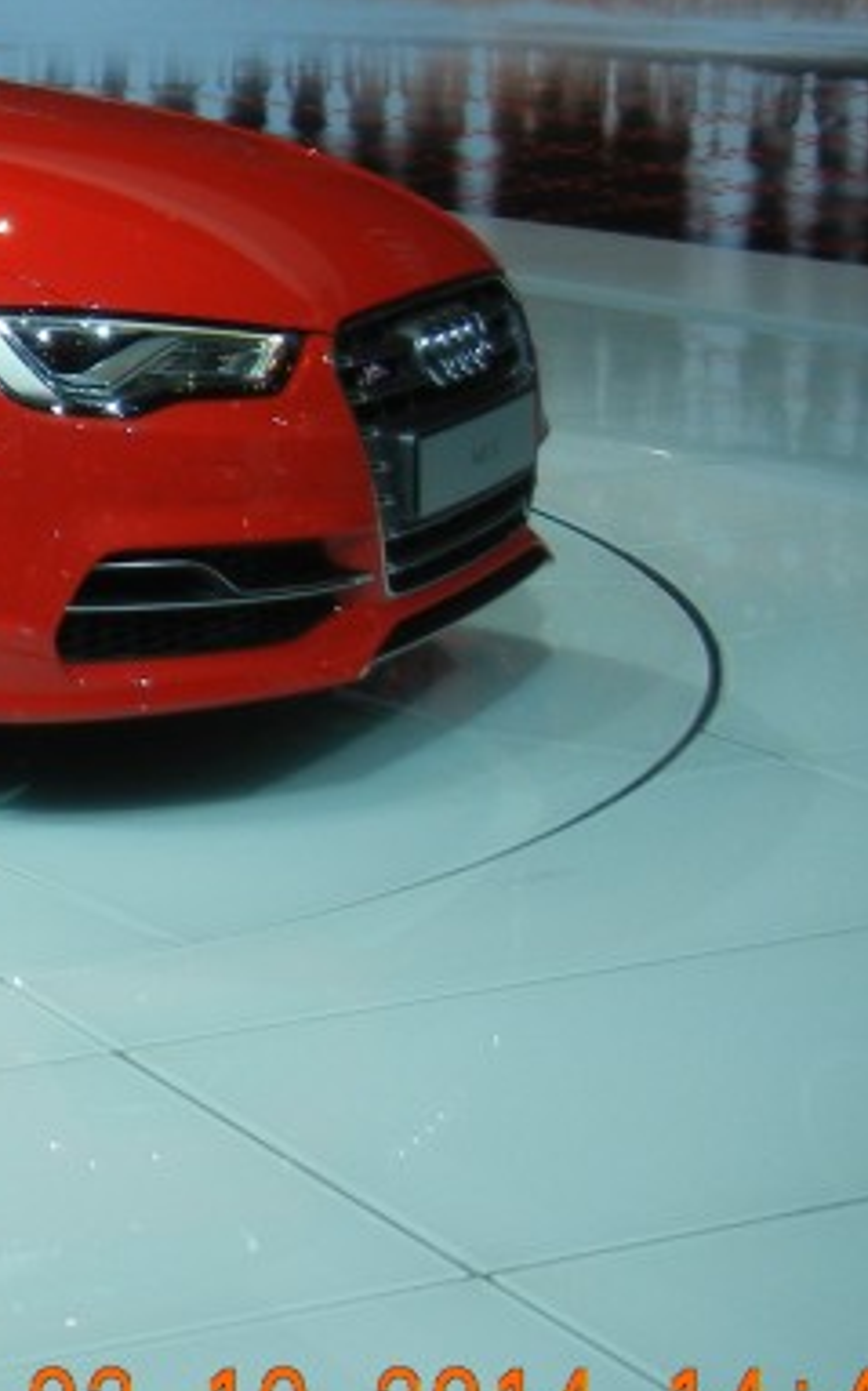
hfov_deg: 13.7
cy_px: 309
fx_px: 3221
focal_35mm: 85
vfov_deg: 24.0
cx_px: -690
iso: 160
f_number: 3.5
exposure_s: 1/105
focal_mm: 5.4
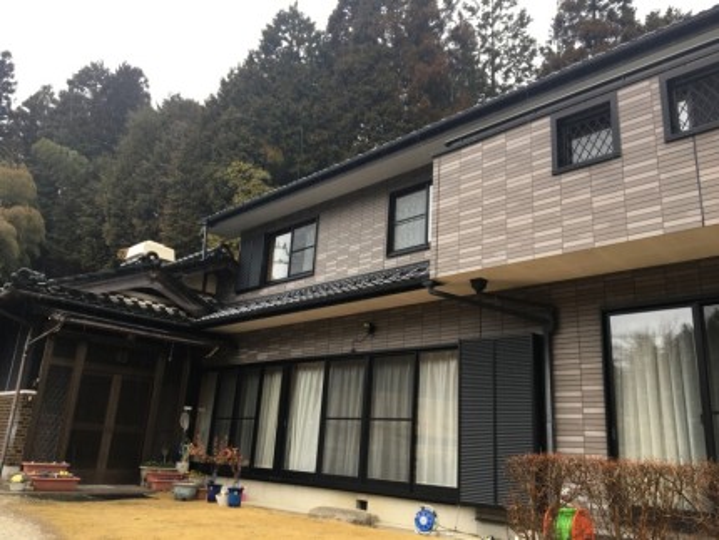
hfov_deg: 61.6
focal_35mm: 29
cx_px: 360
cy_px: 270
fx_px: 603
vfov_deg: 48.3
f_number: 2.2
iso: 40
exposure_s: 1/120
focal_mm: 4.15
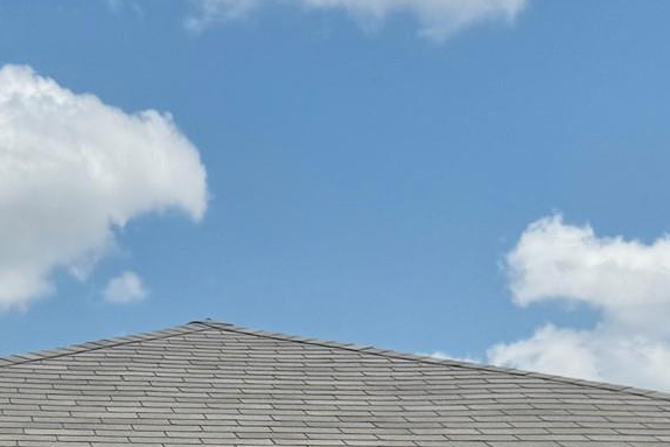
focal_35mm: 89
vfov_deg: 13.9
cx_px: 58
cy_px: 769
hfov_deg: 22.3
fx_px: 1657
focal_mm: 6.76
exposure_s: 1/12346
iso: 80
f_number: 1.78
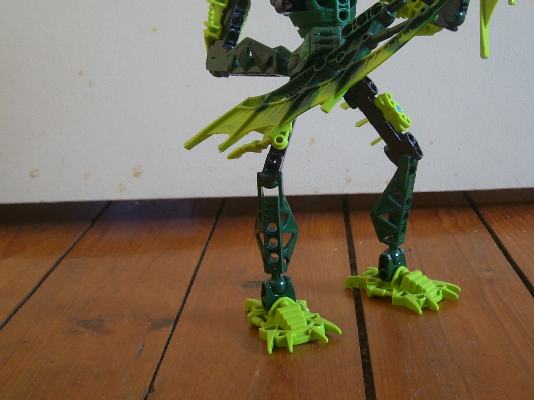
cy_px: 122
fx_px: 771
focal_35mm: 50
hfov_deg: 37.9
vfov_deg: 28.9
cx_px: 335
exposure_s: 1/7
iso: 50
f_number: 2.8
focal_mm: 5.99
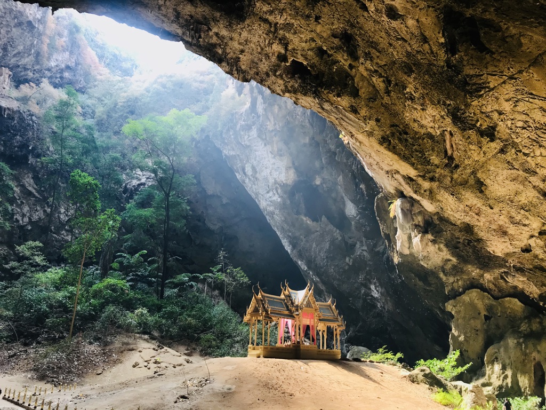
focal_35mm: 28
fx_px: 442
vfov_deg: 49.7
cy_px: 205
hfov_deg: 63.4
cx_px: 273
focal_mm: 3.99
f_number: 1.8
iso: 32
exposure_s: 1/100
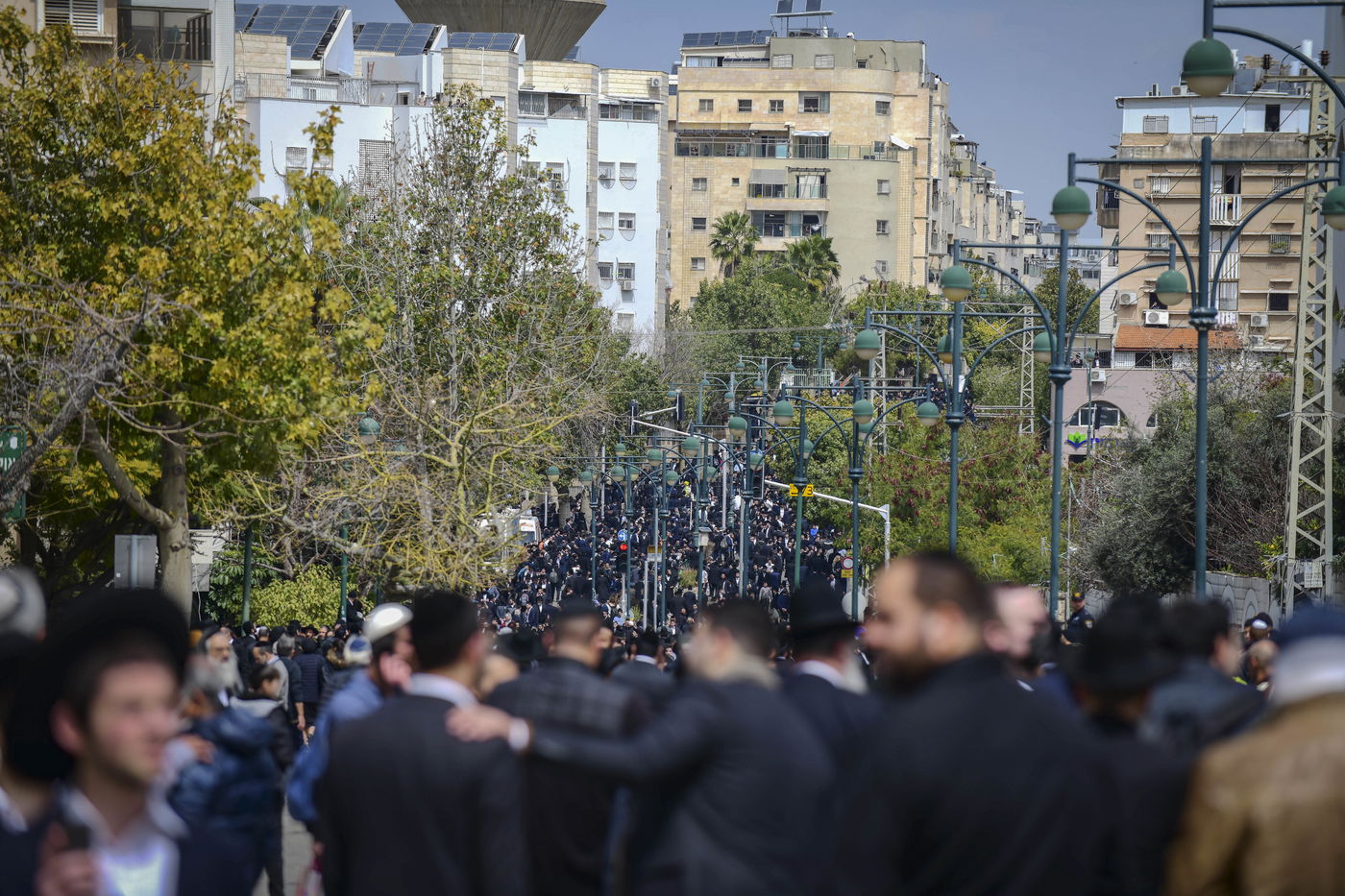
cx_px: 672
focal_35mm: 200
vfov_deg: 6.9
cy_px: 448
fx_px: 7471
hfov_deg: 10.3
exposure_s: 1/320
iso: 31
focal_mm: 200
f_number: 4.5
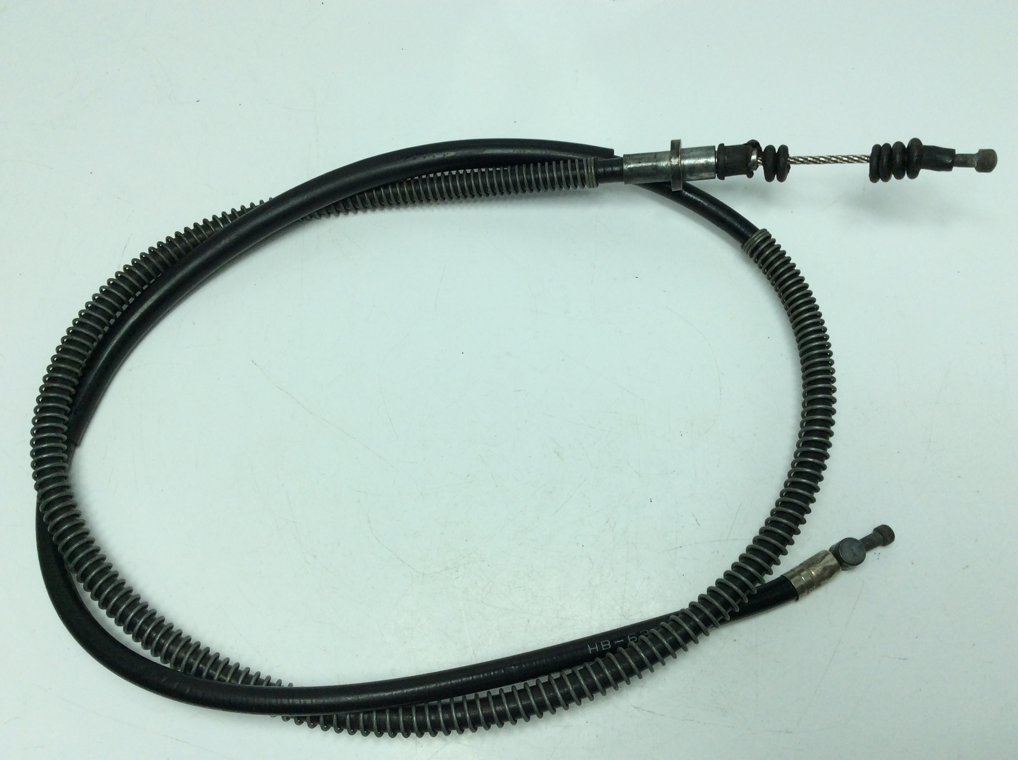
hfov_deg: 56.9
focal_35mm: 32
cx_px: 509
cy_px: 380
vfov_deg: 44.1
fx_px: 940
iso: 32
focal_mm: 3.3
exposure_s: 1/572
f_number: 2.4
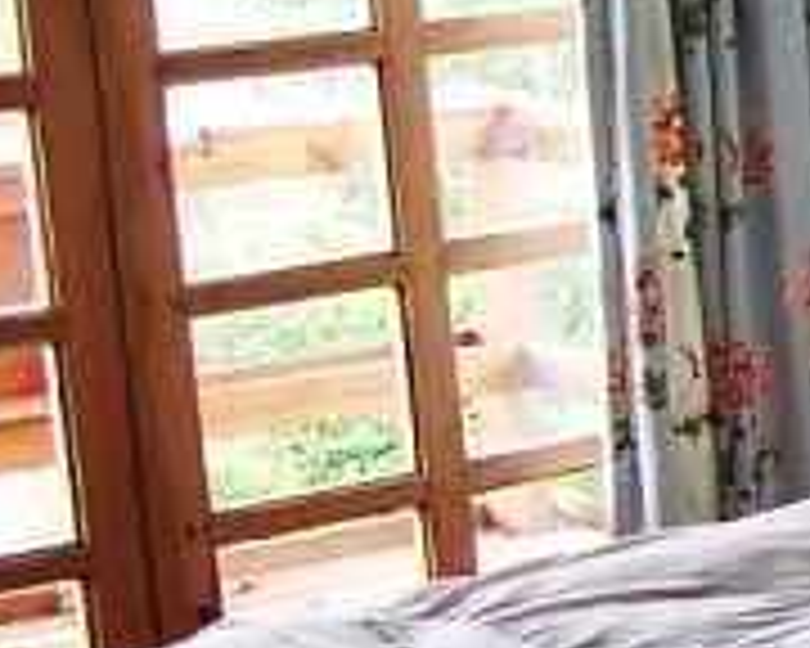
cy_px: 218
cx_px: 2142
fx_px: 3452
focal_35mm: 144
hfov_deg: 10.7
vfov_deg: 10.7
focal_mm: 18
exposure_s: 1/50
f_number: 4
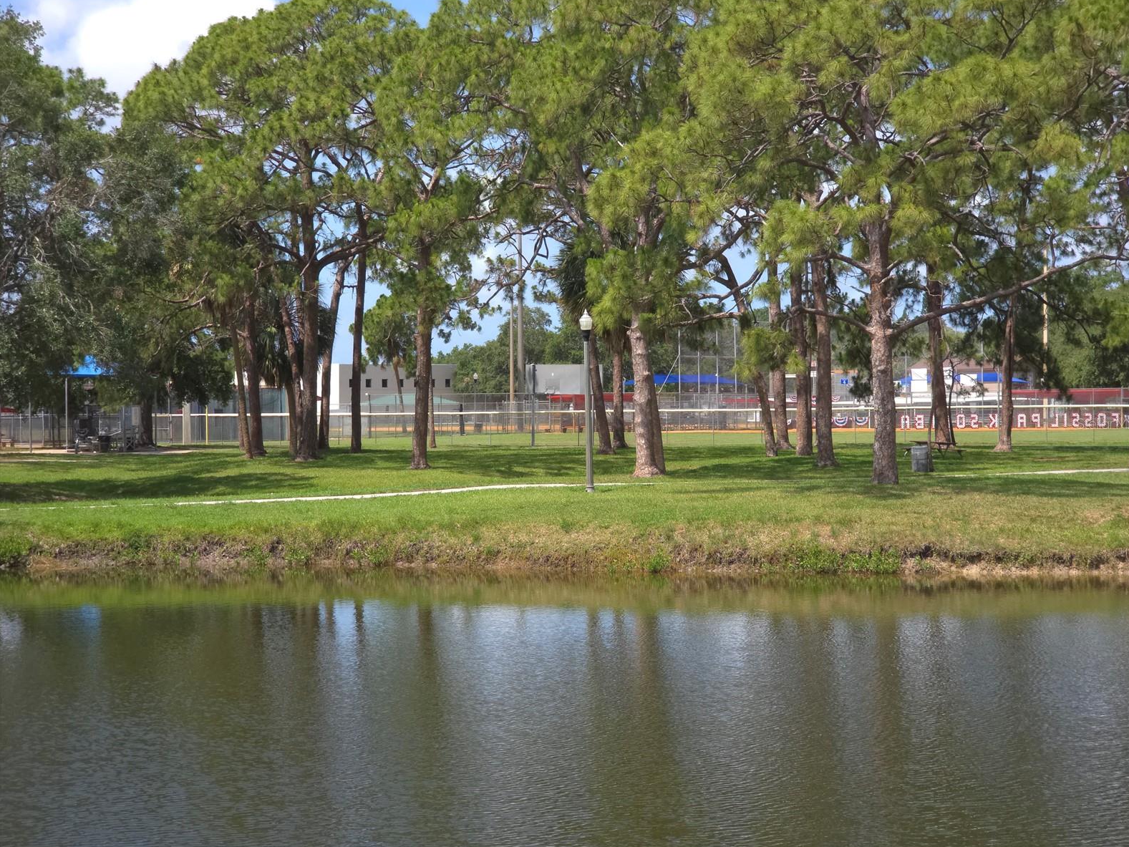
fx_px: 2283
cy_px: 423
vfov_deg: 21.0
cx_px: 571
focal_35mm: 70
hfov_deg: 27.8
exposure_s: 1/980
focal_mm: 7.9
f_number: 2.4
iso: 50
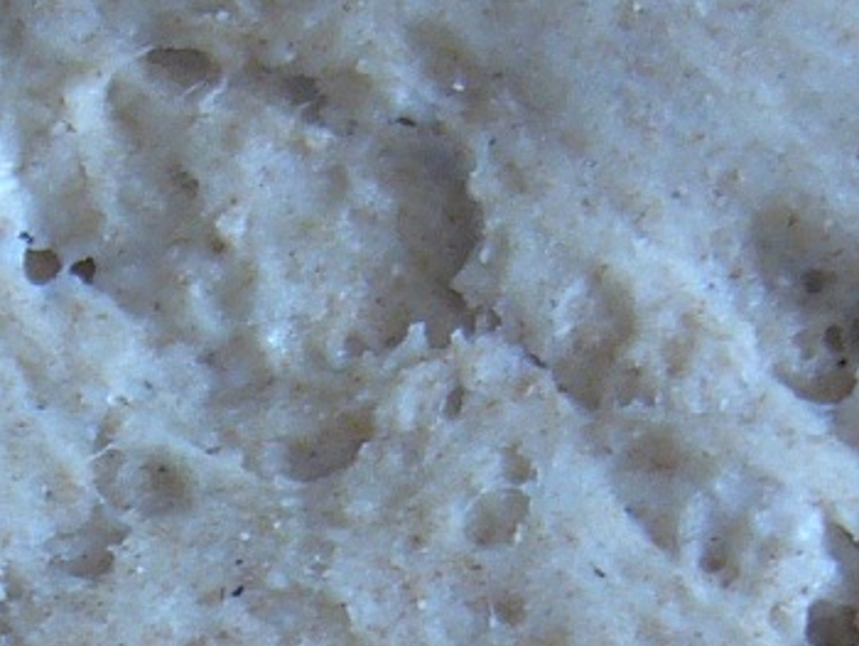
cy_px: 586
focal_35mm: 190
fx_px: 4718
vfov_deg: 7.8
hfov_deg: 10.3
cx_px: 29
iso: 80
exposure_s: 1/25
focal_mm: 5.8
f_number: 2.8
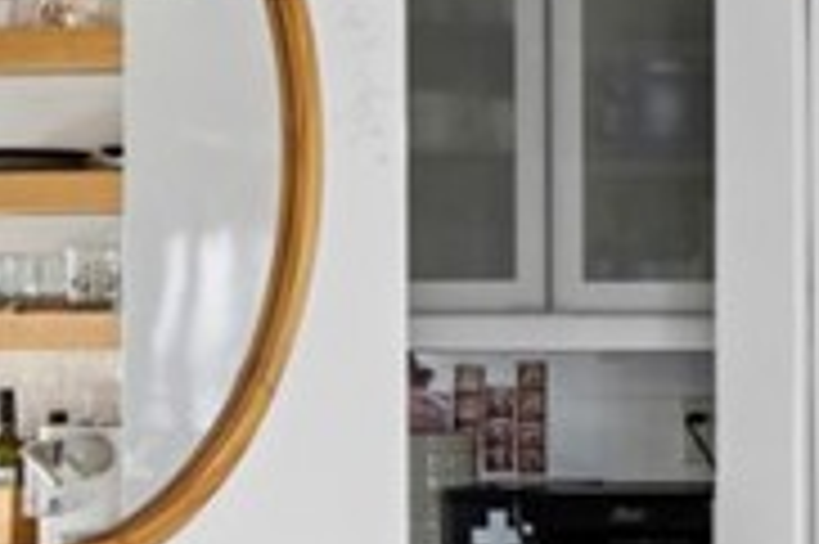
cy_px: 312
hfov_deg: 10.6
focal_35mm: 152
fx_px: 3455
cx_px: 2223
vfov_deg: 9.0
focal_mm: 27
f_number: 8
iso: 160
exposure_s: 1/5
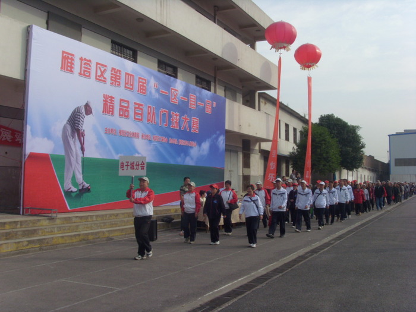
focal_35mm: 36
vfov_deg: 39.7
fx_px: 433
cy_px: 156
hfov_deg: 51.4
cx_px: 208
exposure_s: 1/250
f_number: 5.5
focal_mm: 6
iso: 80
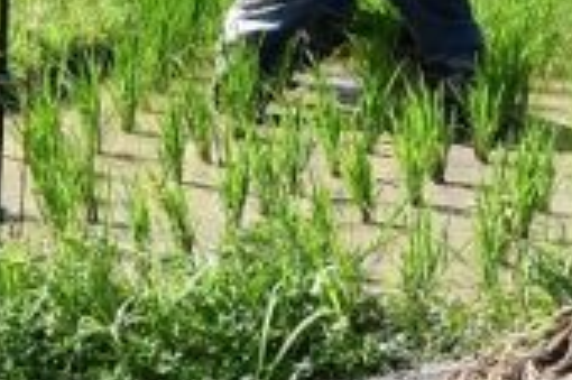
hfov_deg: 6.7
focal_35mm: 307
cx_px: 474
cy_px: -494
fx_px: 4873
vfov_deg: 4.4
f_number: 10
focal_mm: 34
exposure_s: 1/400
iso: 400
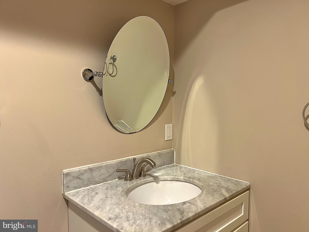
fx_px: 232
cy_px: 116
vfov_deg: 53.1
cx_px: 154
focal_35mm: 26
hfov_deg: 67.3
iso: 125
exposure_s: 1/60
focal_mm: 5.7
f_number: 1.5
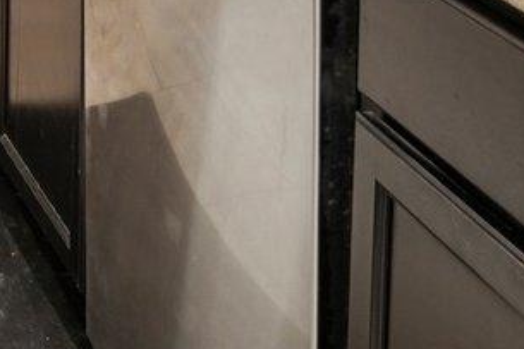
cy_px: -541
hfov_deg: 17.9
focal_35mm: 94
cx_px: -388
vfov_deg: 11.5
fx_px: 1367
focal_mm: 14
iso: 400
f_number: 8
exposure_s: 1/15
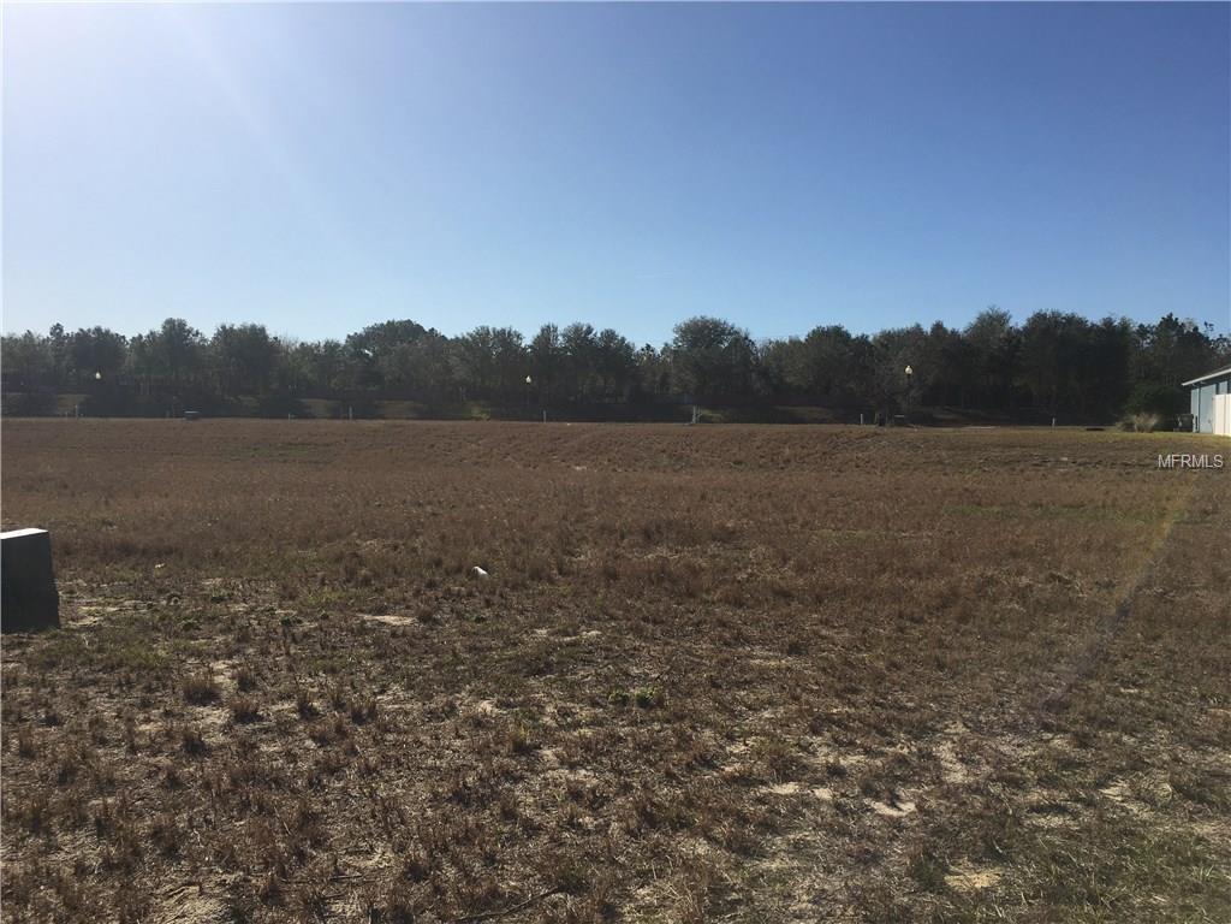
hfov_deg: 61.7
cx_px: 616
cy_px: 462
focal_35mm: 29
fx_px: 1031
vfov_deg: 48.2
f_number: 2.2
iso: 25
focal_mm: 4.15
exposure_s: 1/3077
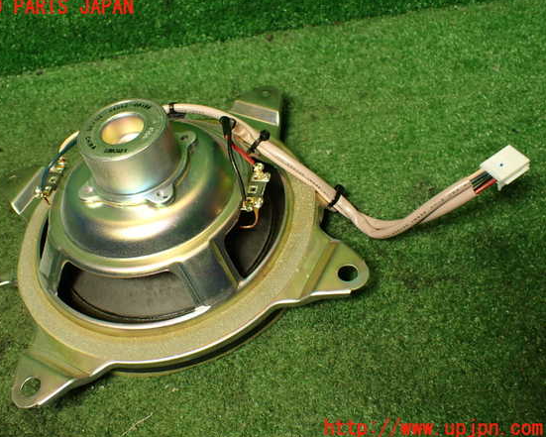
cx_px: 251
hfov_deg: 52.8
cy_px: 218
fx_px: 550
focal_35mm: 34
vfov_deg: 43.4
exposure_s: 1/60
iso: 100
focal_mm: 5.79
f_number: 2.4
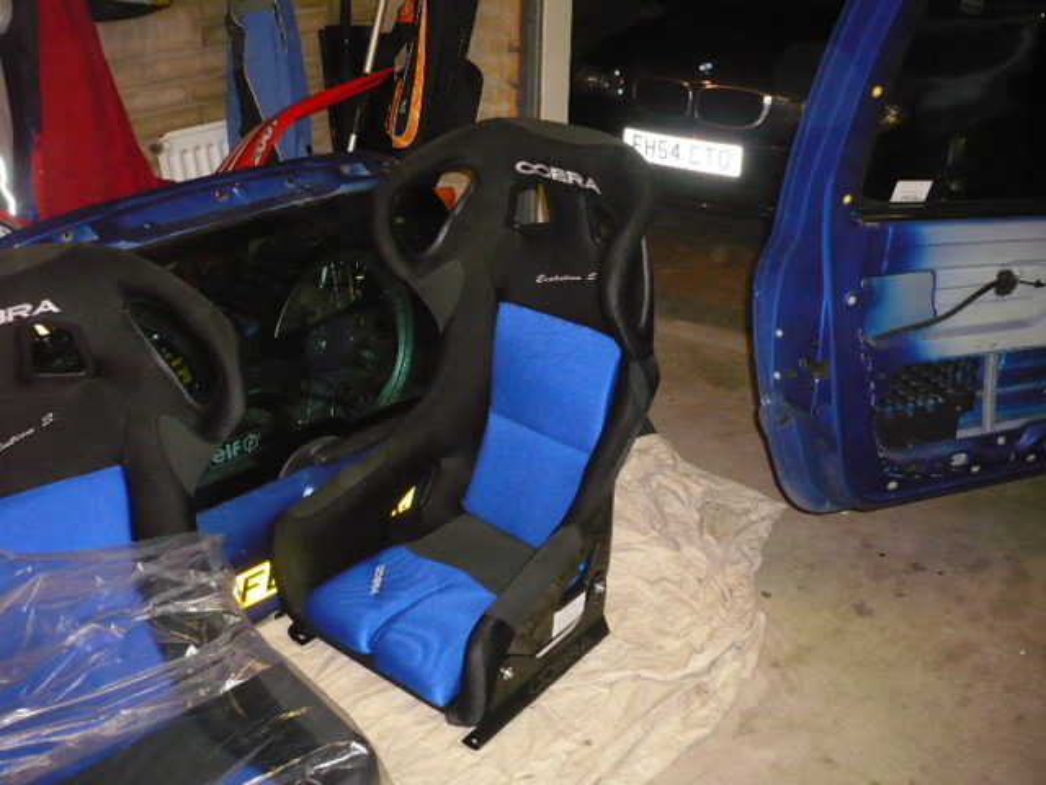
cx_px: 523
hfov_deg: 52.6
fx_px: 1058
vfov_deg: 40.7
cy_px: 392
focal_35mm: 35
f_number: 2.8
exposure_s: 1/30
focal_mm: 5.8
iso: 400
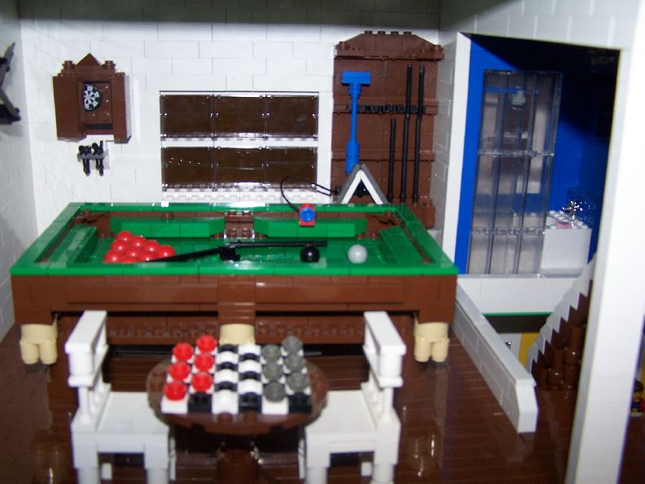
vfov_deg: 37.7
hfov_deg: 49.0
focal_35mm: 38
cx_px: 322
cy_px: 242
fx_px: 708
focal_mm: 6.3
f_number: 2.8
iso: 140
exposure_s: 1/60
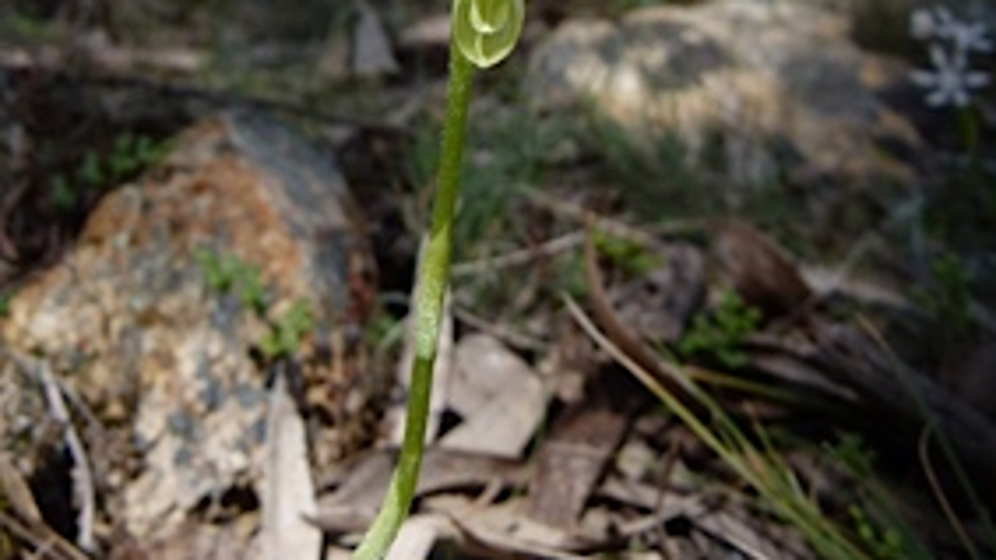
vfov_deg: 29.8
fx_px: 977
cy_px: 0
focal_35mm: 37
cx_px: 493
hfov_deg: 54.0
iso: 100
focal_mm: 4.5
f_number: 4
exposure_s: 1/800
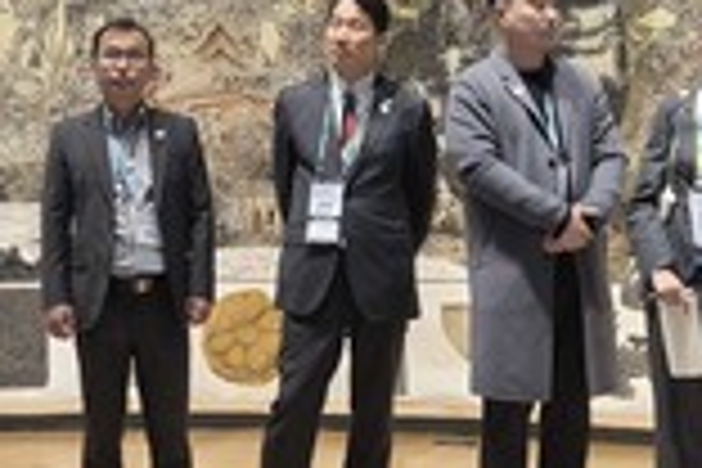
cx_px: 266
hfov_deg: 22.1
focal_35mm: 92
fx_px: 1794
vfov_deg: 14.7
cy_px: 32
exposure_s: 1/120
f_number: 1.8
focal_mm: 5.4
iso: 640
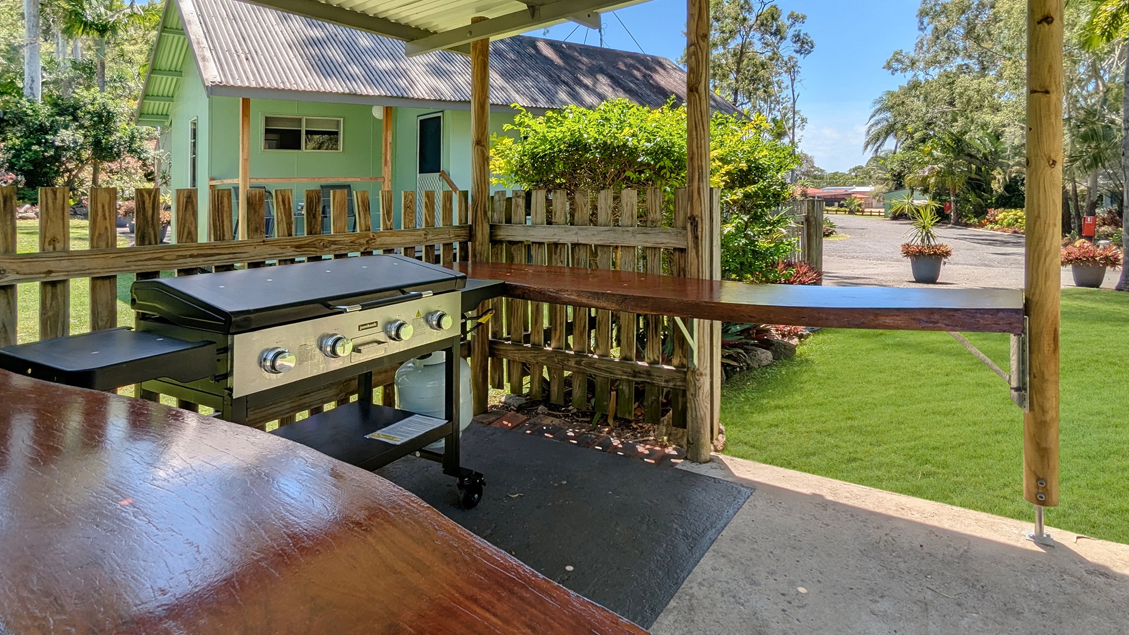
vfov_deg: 60.5
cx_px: 565
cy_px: 383
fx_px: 539
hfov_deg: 92.7
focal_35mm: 18
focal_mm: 2.35
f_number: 2.2
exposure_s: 1/1120
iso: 39
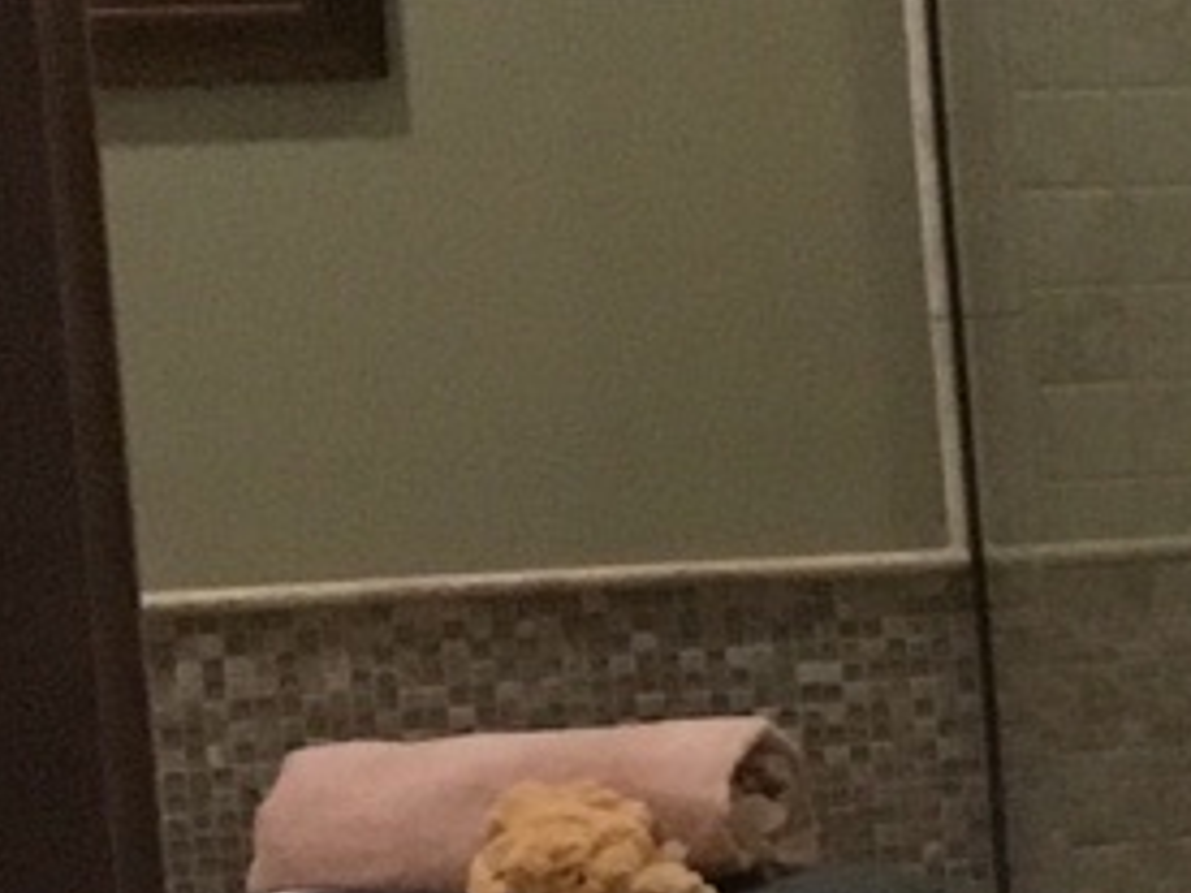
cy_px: 1027
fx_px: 7397
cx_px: 4104
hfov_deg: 7.5
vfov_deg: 6.9
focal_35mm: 215
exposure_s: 1/24
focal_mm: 4.15
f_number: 2.2
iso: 200
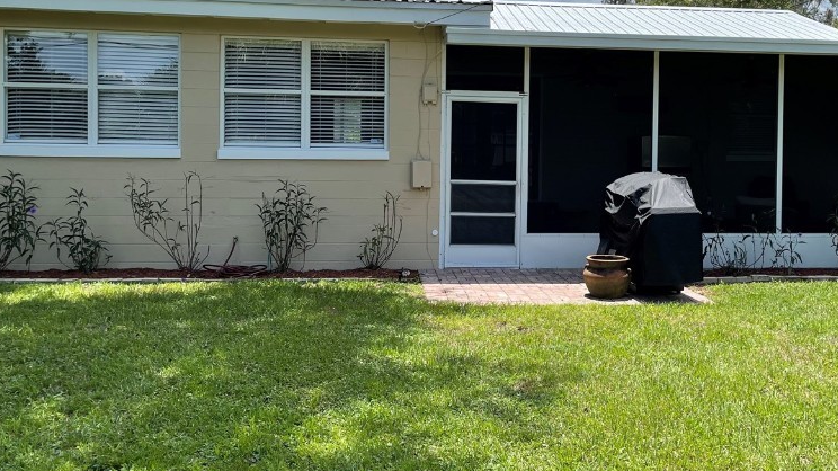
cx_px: 501
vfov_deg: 30.2
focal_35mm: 39
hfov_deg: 51.3
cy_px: 162
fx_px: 866
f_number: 1.6
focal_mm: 5.1
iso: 32
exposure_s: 1/2387
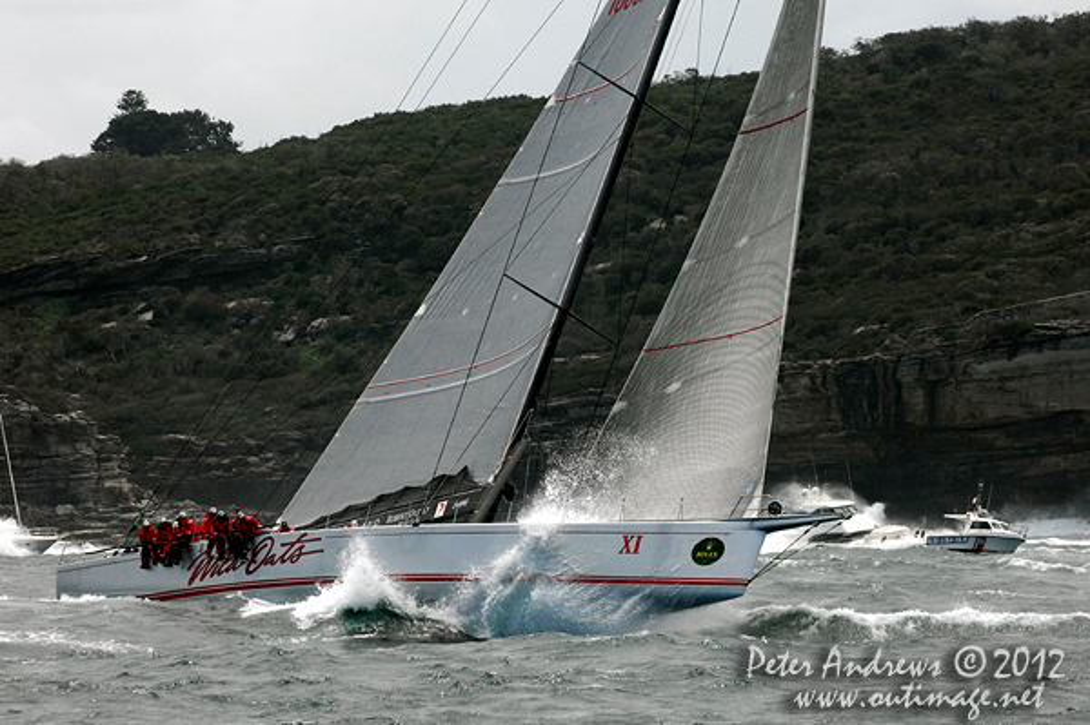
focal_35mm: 300
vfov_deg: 4.6
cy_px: 362
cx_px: 545
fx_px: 9076
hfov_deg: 6.9
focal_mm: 200
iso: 400
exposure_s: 1/1000
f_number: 7.6
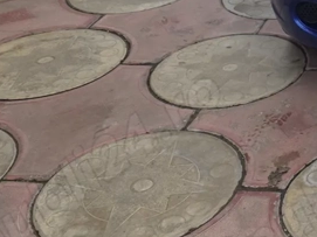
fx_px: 778
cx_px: 504
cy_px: -106
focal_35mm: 85
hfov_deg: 19.4
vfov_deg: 16.1
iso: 80
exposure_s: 1/1283
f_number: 1.7
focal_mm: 6.3
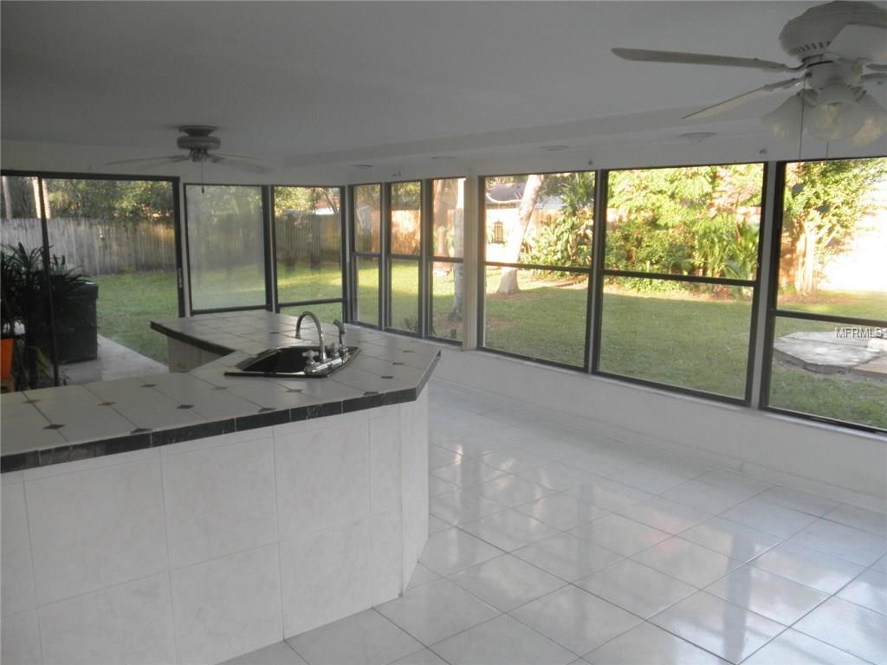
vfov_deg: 49.7
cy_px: 332
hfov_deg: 63.4
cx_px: 444
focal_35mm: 28
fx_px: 717
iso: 100
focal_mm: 5
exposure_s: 1/30
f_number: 3
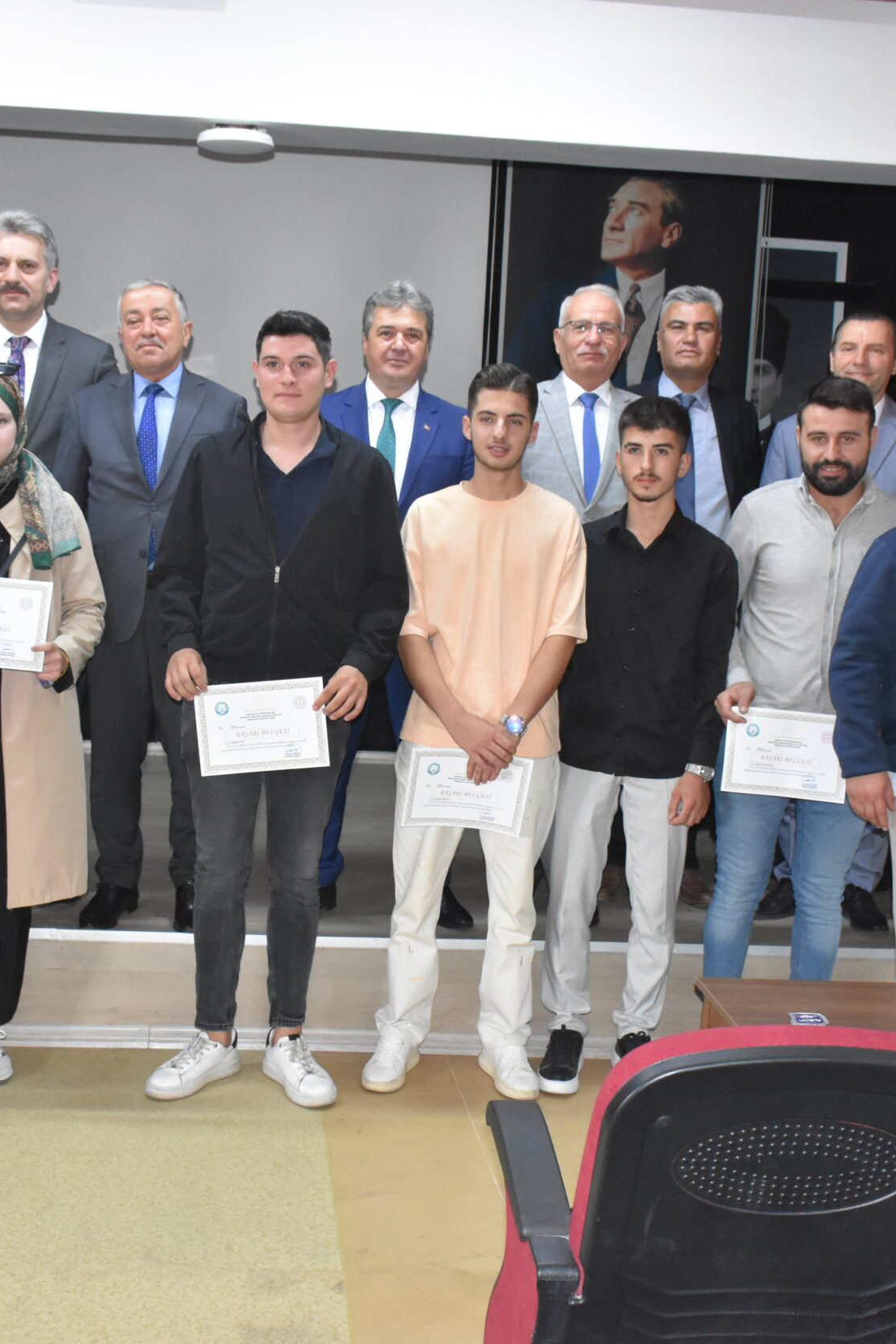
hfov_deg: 32.6
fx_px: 1531
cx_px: 373
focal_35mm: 41
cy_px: 673
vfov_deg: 47.4
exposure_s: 1/60
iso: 2500
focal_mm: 18
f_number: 6.3
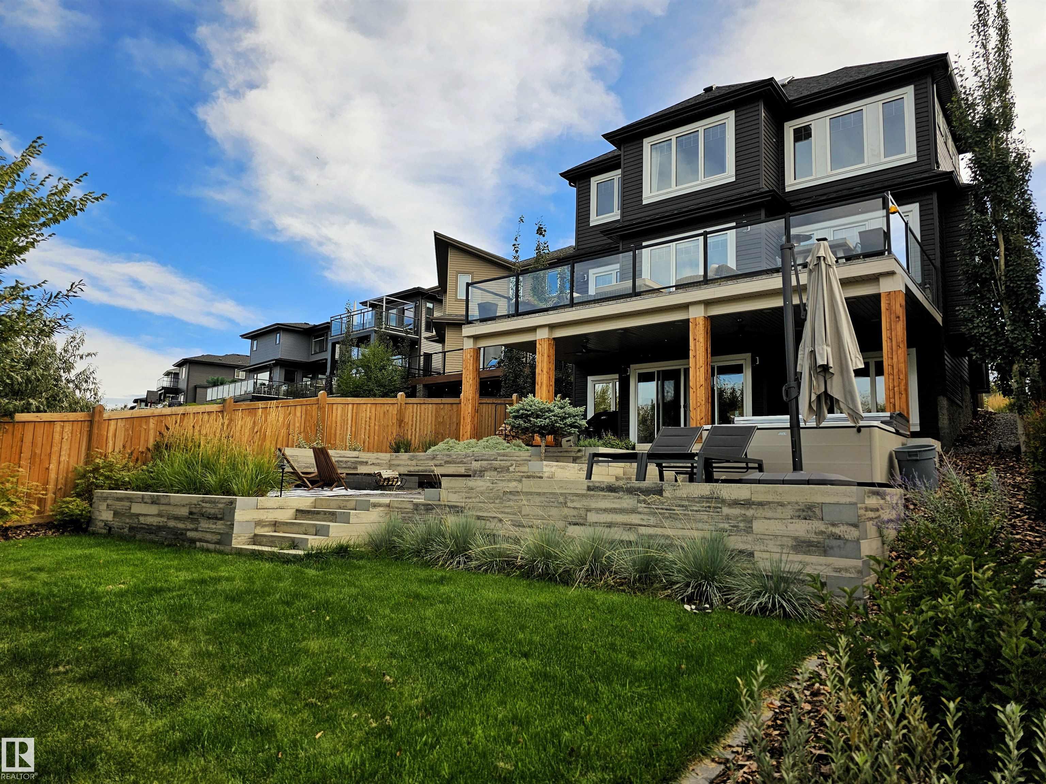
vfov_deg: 58.9
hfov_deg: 73.9
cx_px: 523
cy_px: 392
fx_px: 695
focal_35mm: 23
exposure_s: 1/617
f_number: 1.7
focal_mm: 6.3
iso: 10
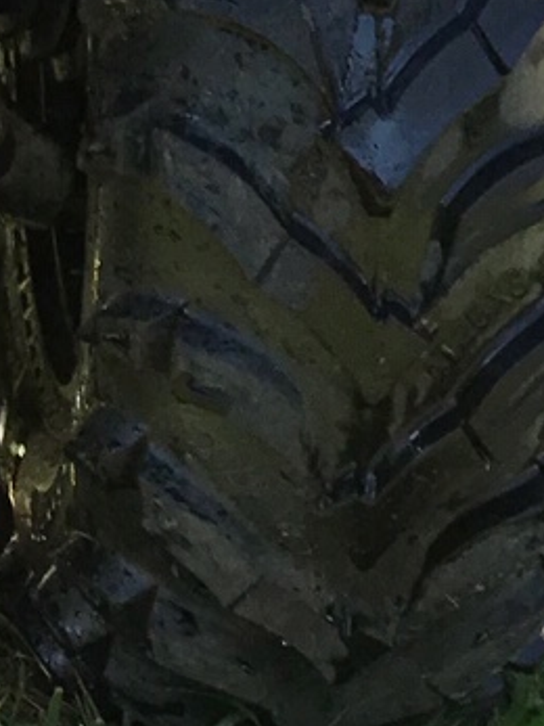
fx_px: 6940
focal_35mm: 331
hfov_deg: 4.4
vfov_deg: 5.9
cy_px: -661
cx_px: -858
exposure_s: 1/125
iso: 20
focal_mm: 6.6
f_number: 2.8
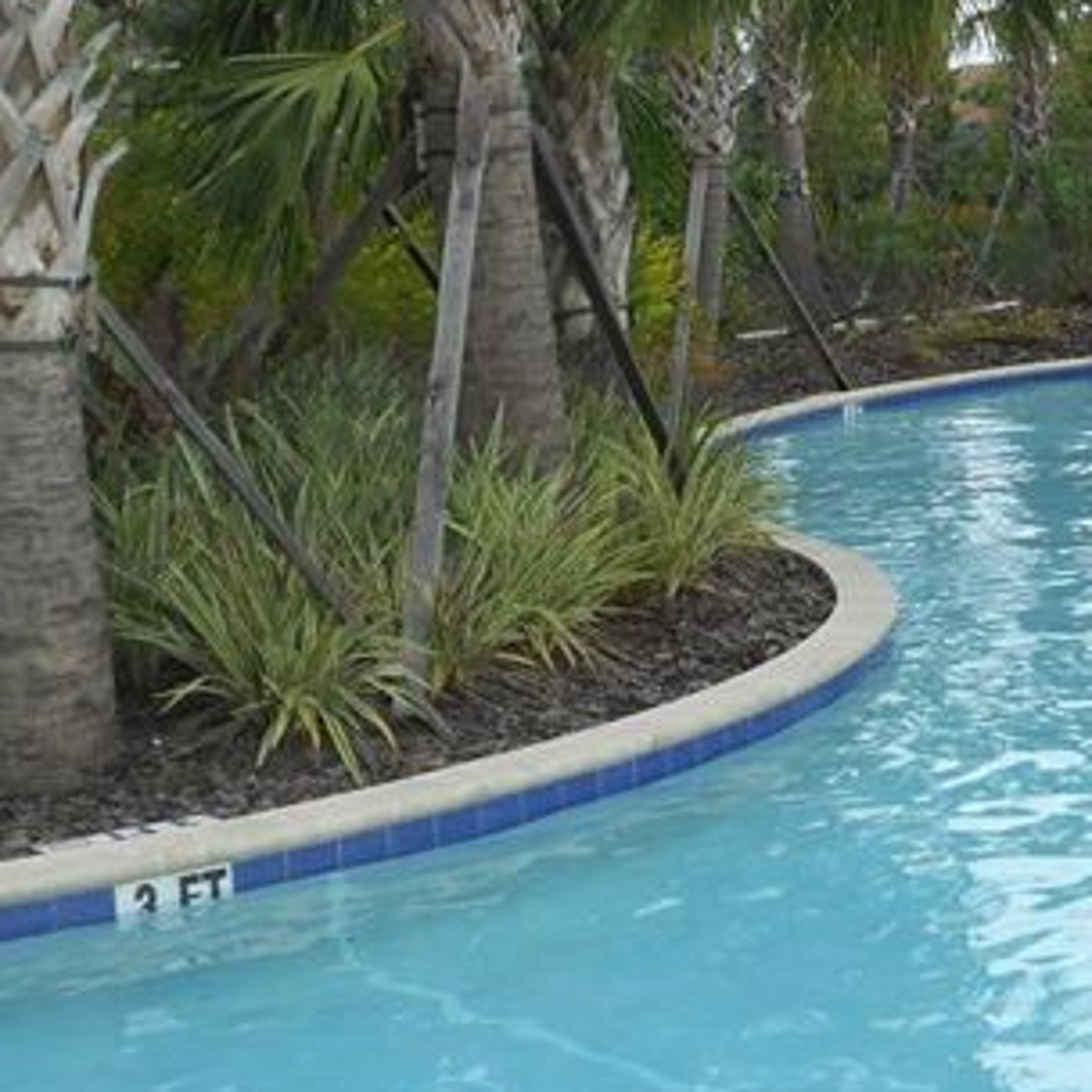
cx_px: 1036
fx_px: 2855
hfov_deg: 21.1
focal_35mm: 80
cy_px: 334
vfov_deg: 21.5
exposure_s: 1/160
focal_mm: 6.9
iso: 80
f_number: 4.5
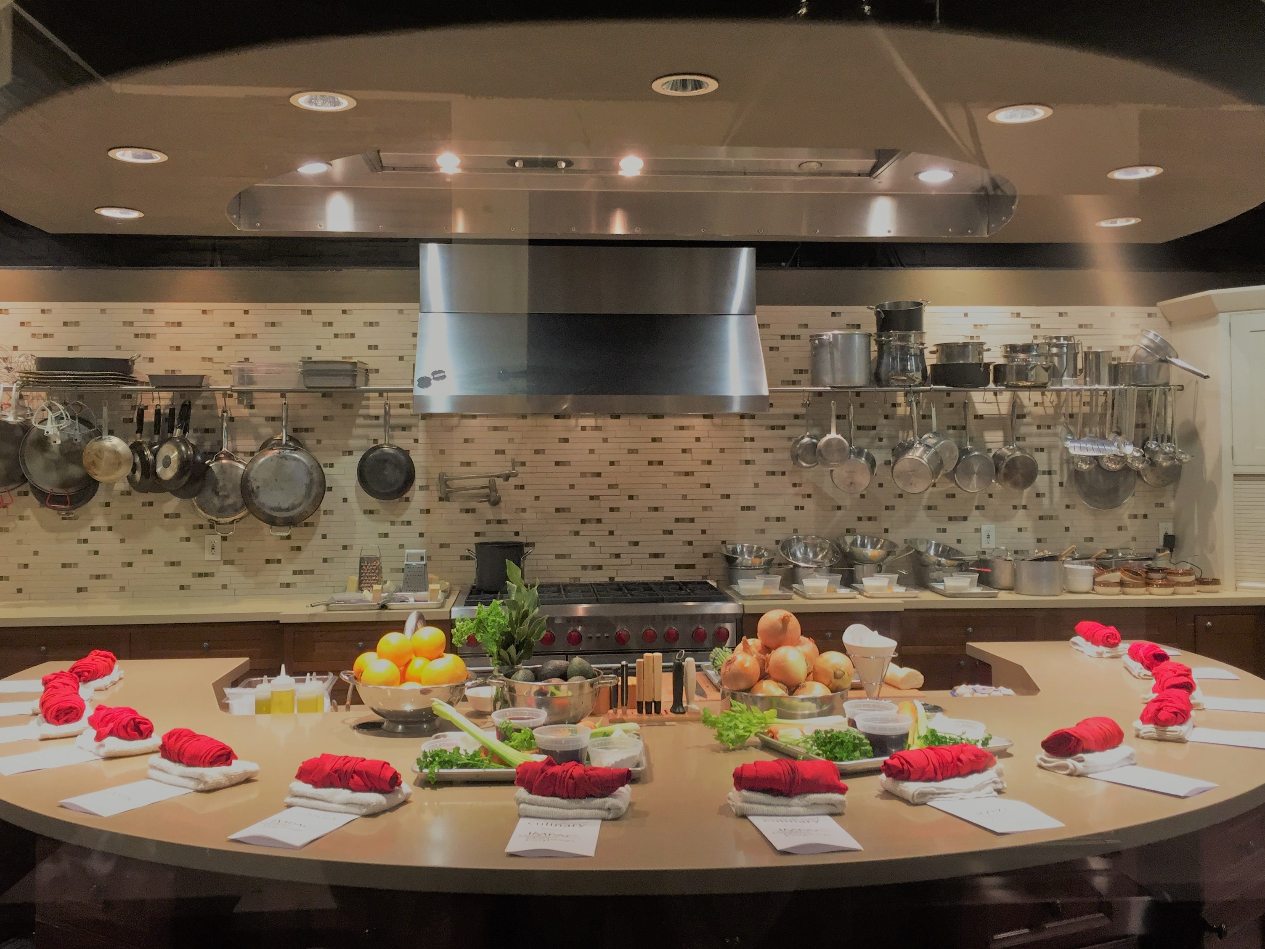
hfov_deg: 61.7
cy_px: 474
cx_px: 632
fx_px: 1060
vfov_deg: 48.2
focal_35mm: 29
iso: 125
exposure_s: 1/30
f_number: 2.2
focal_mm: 4.15
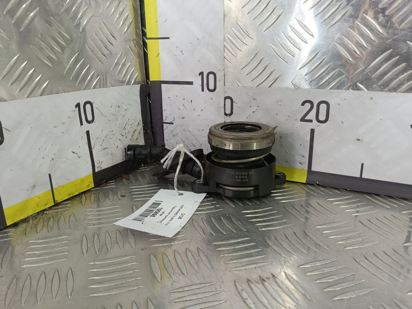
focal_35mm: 27
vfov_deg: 51.4
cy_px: 154
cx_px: 206
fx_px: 321
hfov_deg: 65.3
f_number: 1.6
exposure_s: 1/50
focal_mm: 4.11
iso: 99
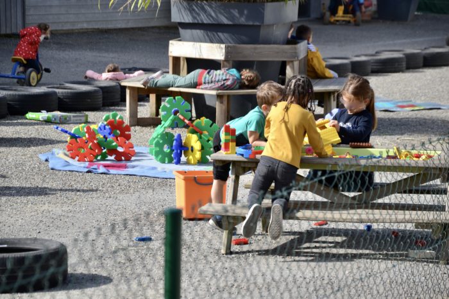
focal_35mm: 158
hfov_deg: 13.0
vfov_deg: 8.7
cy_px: 150
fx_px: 1963
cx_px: 224
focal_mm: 105
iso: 220
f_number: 5.6
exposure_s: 1/500
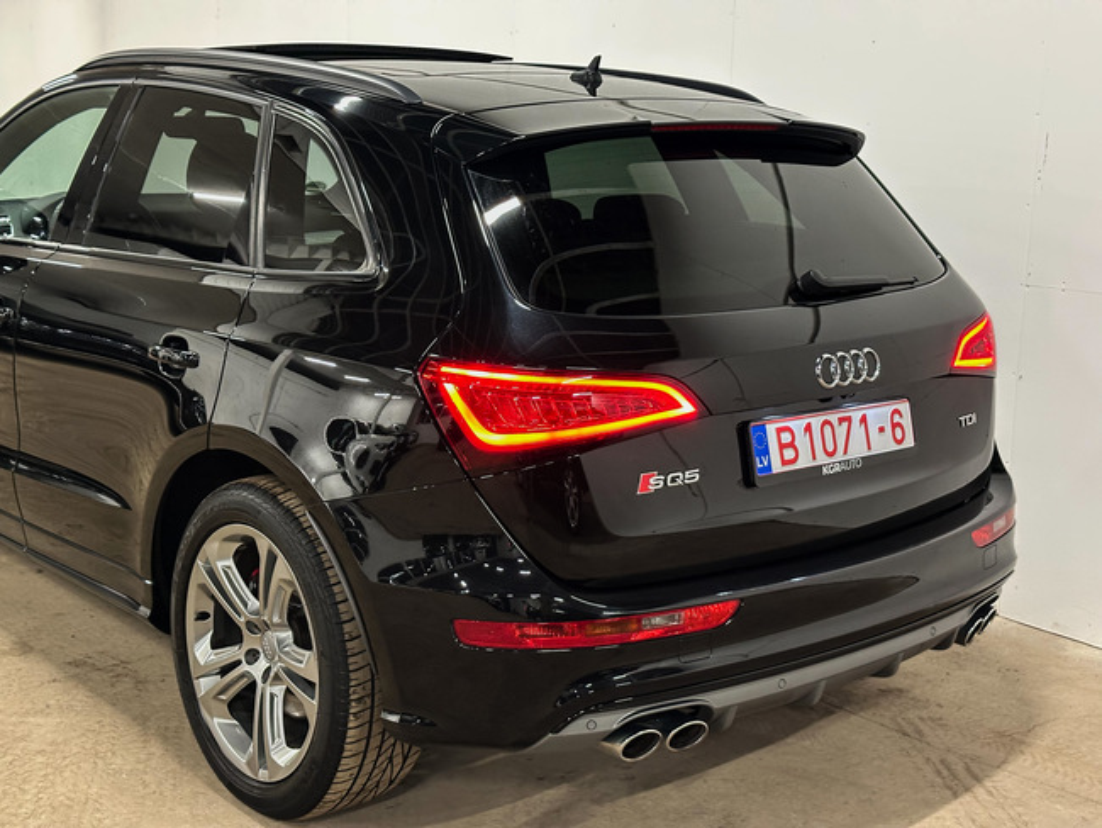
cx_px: 551
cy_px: 414
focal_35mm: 48
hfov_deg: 39.6
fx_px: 1529
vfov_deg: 30.3
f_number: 1.78
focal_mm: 6.86
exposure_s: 1/33
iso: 400
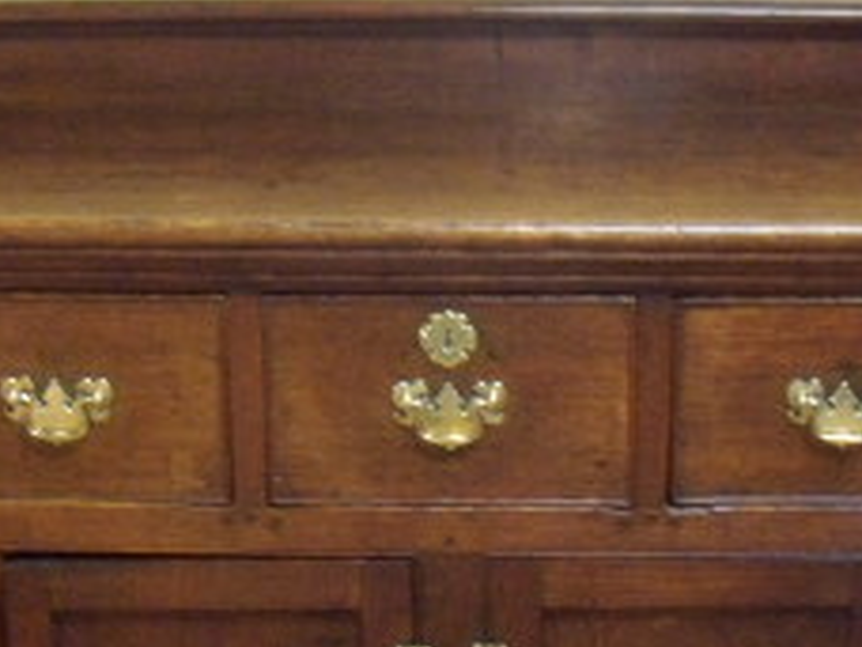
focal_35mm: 101
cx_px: 503
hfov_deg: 19.4
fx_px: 2515
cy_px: 568
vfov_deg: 14.5
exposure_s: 1/15
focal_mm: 6.4
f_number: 3.6
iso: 400
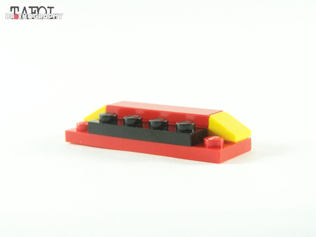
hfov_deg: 20.9
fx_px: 858
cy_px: 118
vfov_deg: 15.7
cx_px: 158
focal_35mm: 94
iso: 400
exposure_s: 1/60
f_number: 4
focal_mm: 15.6
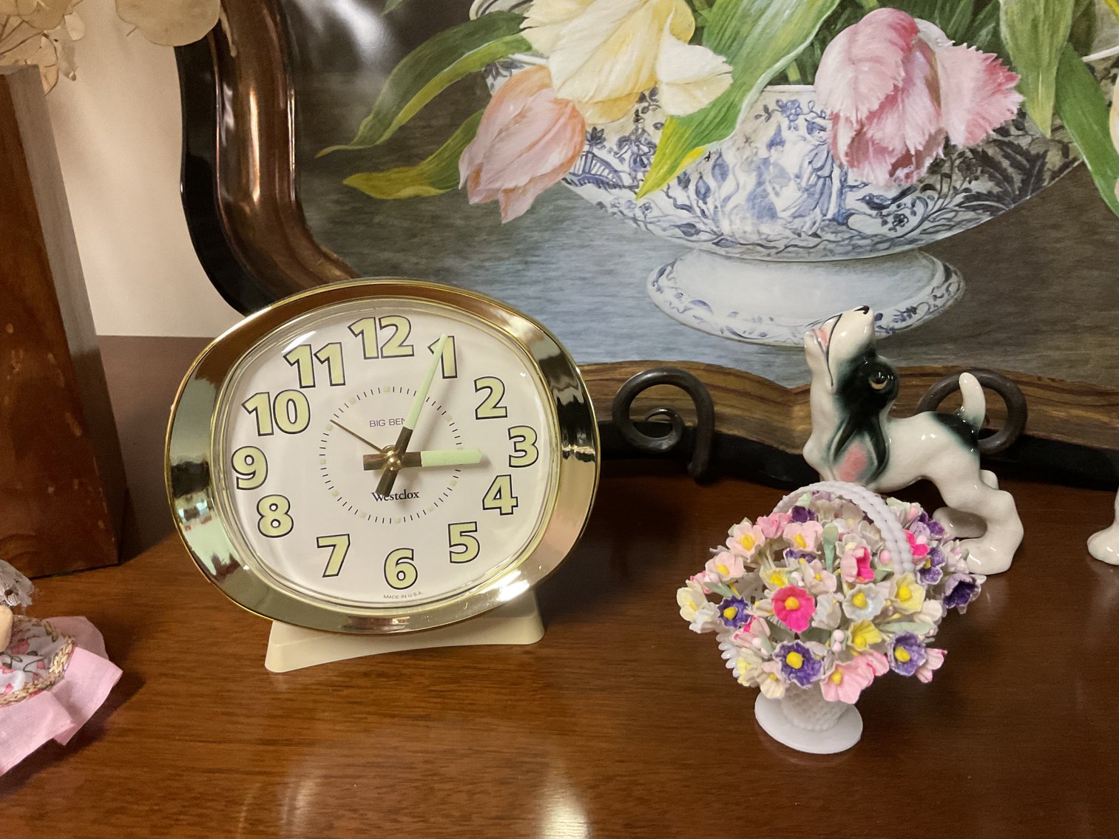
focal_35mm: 29
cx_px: 560
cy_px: 420
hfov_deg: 61.7
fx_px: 938
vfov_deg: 48.2
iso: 250
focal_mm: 3
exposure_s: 1/60
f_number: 1.8
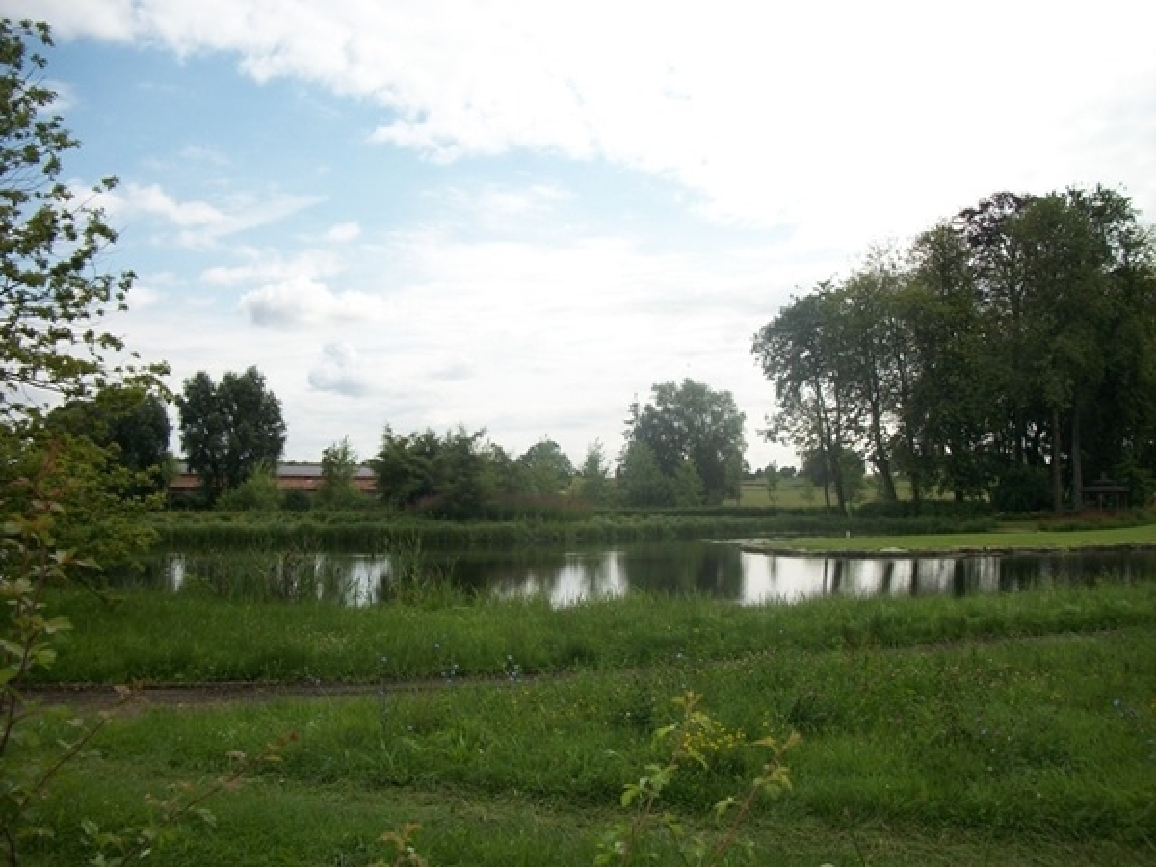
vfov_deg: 44.2
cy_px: 434
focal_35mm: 32
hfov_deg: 56.8
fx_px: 1069
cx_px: 578
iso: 80
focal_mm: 5.7
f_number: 8.8
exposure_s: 1/160
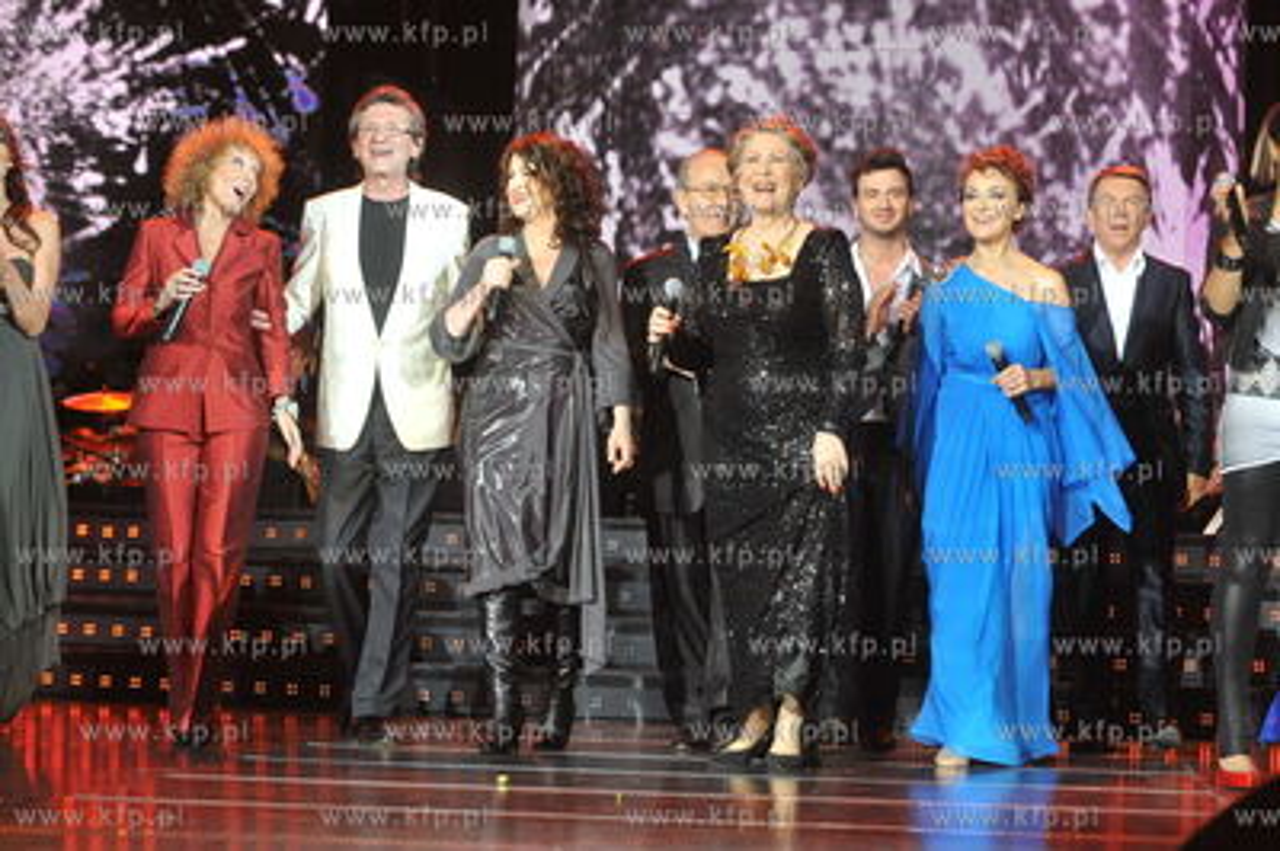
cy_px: 426
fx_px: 3730
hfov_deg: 19.5
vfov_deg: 13.0
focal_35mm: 105
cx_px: 640
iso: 3200
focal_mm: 105
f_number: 5.6
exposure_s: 1/200
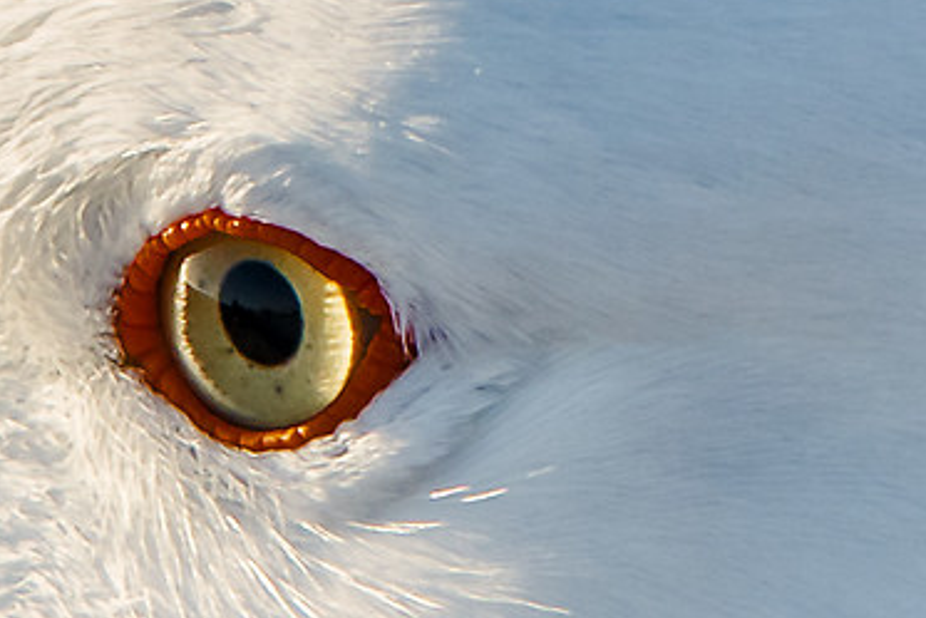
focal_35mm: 932
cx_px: -206
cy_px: 362
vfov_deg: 1.5
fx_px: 23981
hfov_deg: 2.2
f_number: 7.1
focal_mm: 145
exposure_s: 1/500
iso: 450
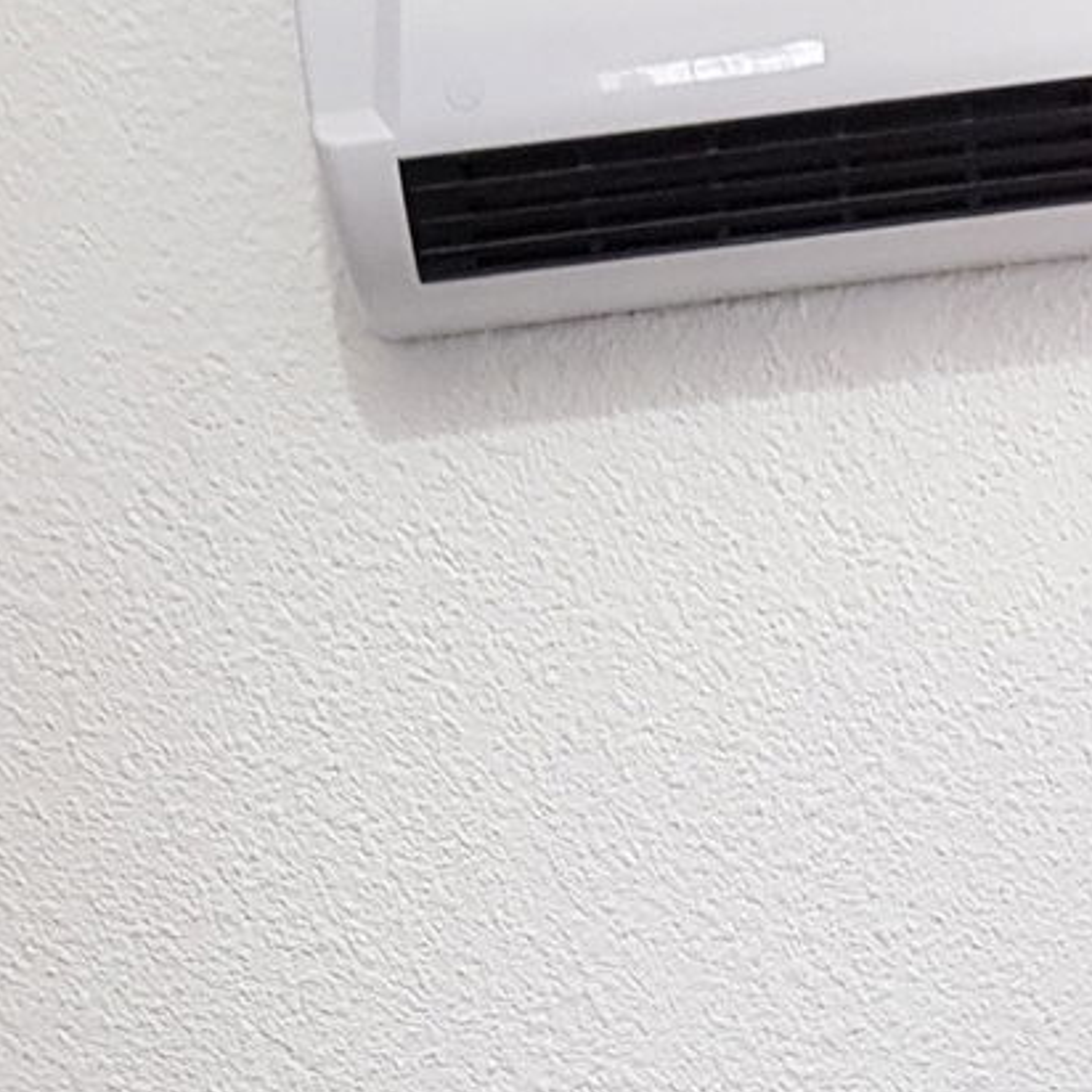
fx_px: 4247
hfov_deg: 14.6
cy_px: 2159
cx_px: 824
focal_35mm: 119
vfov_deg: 12.8
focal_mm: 4.2
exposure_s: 1/50
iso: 125
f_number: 1.7
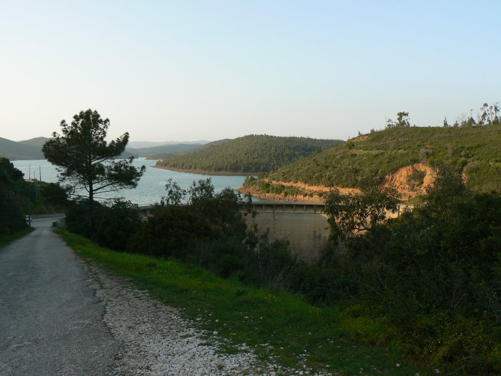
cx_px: 250
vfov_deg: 39.7
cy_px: 188
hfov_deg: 51.4
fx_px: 521
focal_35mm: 36
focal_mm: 6
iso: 80
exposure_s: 1/200
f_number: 5.6
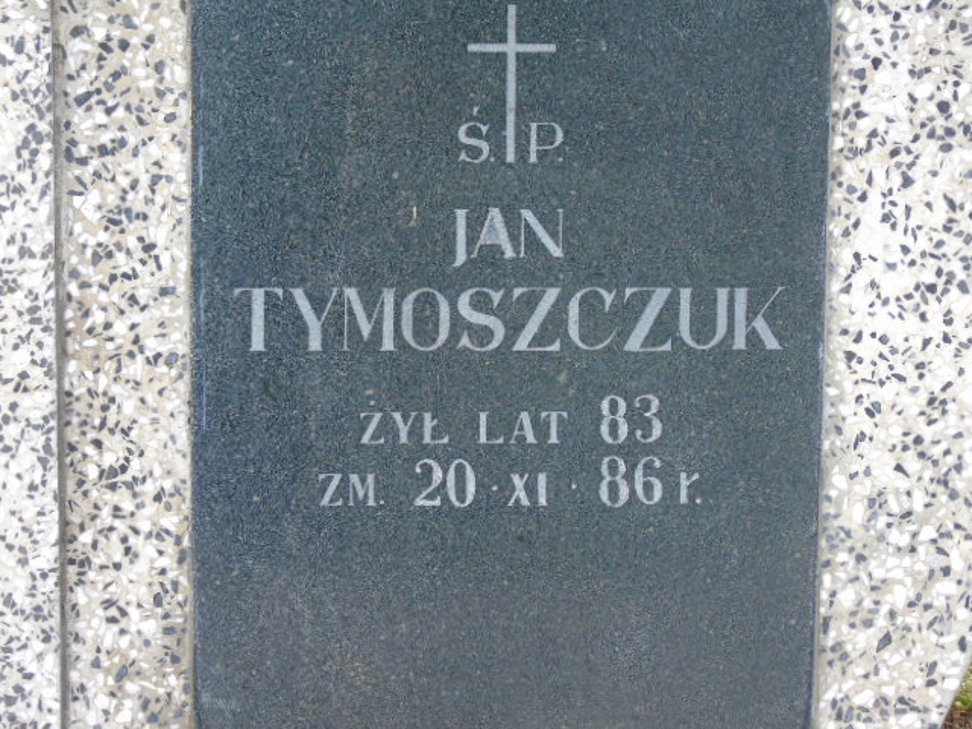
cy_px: 364
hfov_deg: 12.2
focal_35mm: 162
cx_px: 486
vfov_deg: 9.2
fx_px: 4549
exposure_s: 1/125
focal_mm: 29
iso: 400
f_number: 4.9
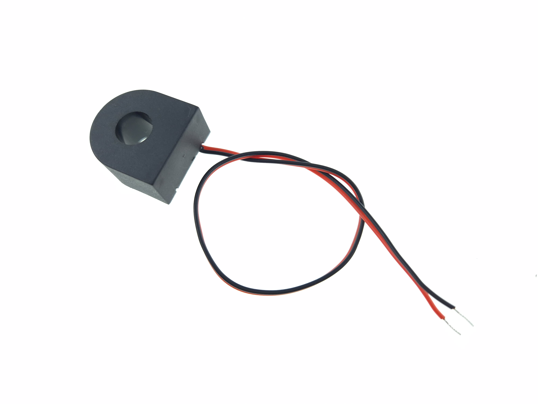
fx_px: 357
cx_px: 269
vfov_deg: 58.9
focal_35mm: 23
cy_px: 202
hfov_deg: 73.9
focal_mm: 5.4
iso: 100
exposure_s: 1/750
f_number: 1.8
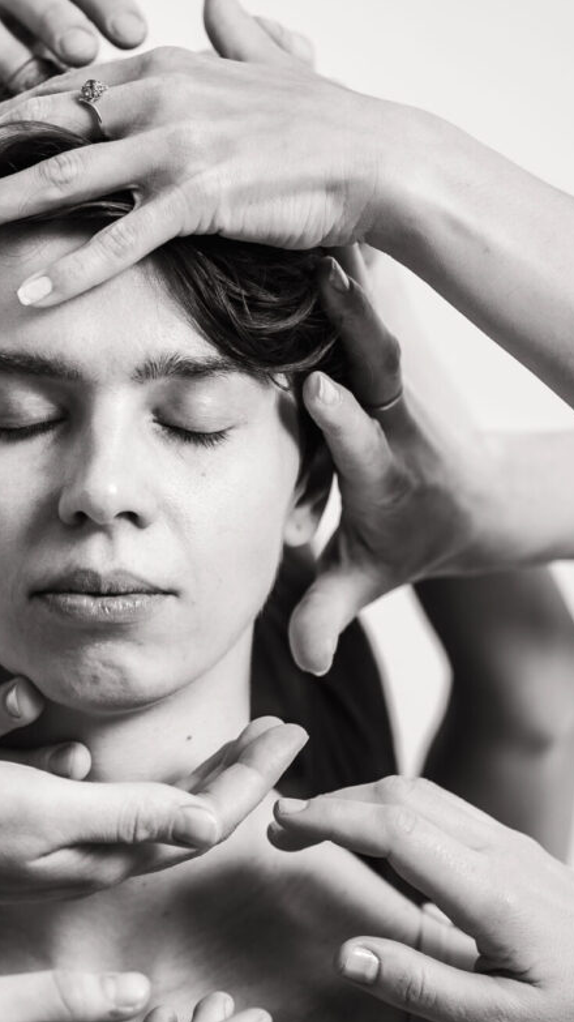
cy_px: 612
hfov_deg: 9.2
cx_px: 144
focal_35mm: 131
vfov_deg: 16.4
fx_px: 3547
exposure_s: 1/125
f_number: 3.5
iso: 160
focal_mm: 85
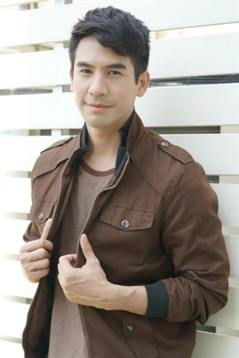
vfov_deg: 27.0
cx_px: 120
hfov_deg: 18.2
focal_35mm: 75
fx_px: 746
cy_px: 179
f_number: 4.5
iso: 100
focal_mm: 50
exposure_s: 1/80
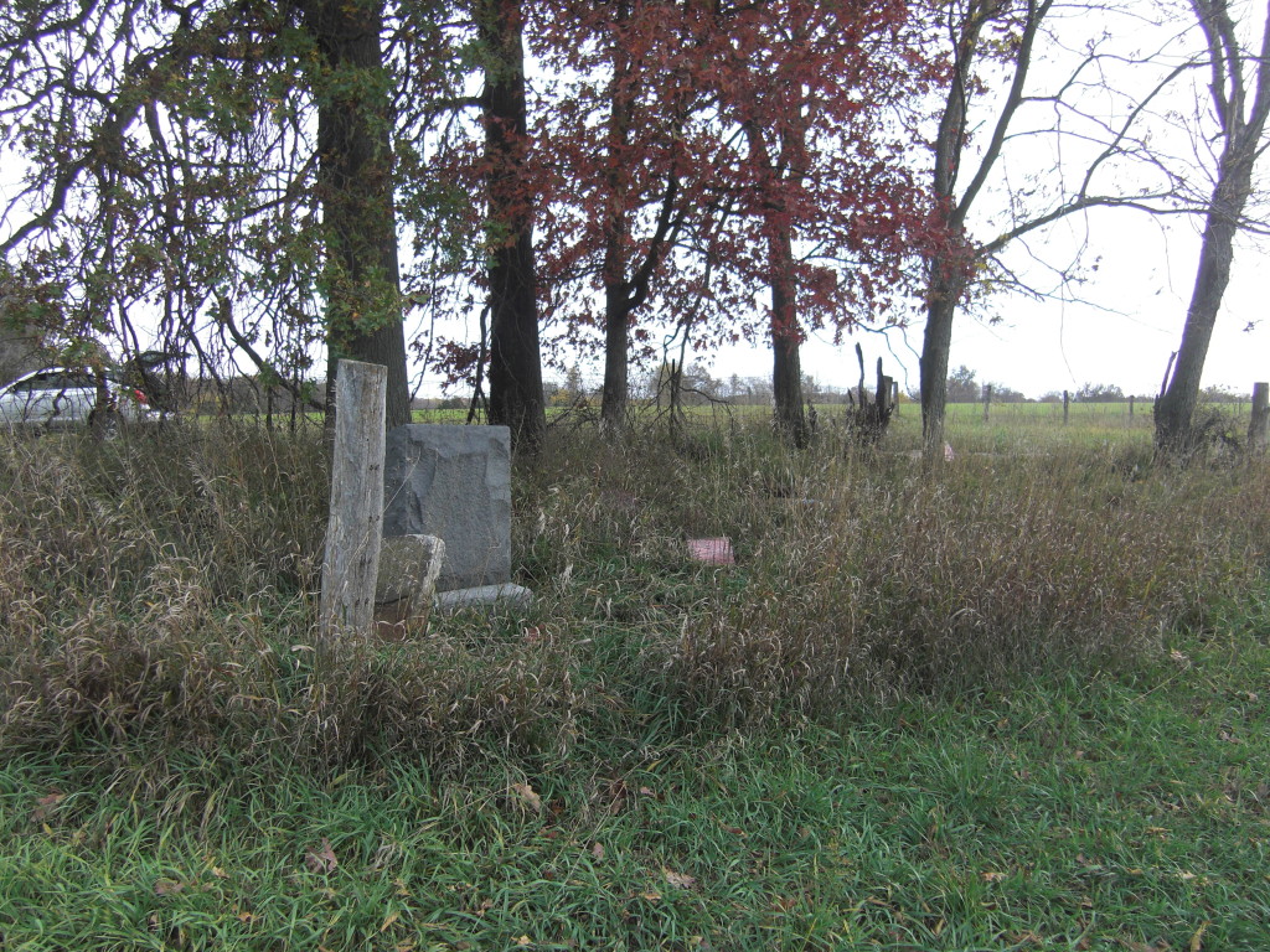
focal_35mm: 28
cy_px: 476
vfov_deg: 49.7
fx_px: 1027
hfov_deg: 63.4
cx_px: 635
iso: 50
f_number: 2.6
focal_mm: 4.9
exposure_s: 1/125
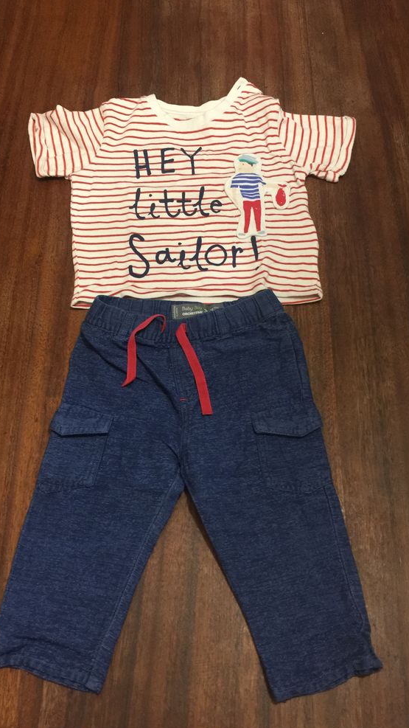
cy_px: 363
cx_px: 197
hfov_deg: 36.7
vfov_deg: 61.0
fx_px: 617
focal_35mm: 32
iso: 125
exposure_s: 1/10
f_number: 2.2
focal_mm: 4.15
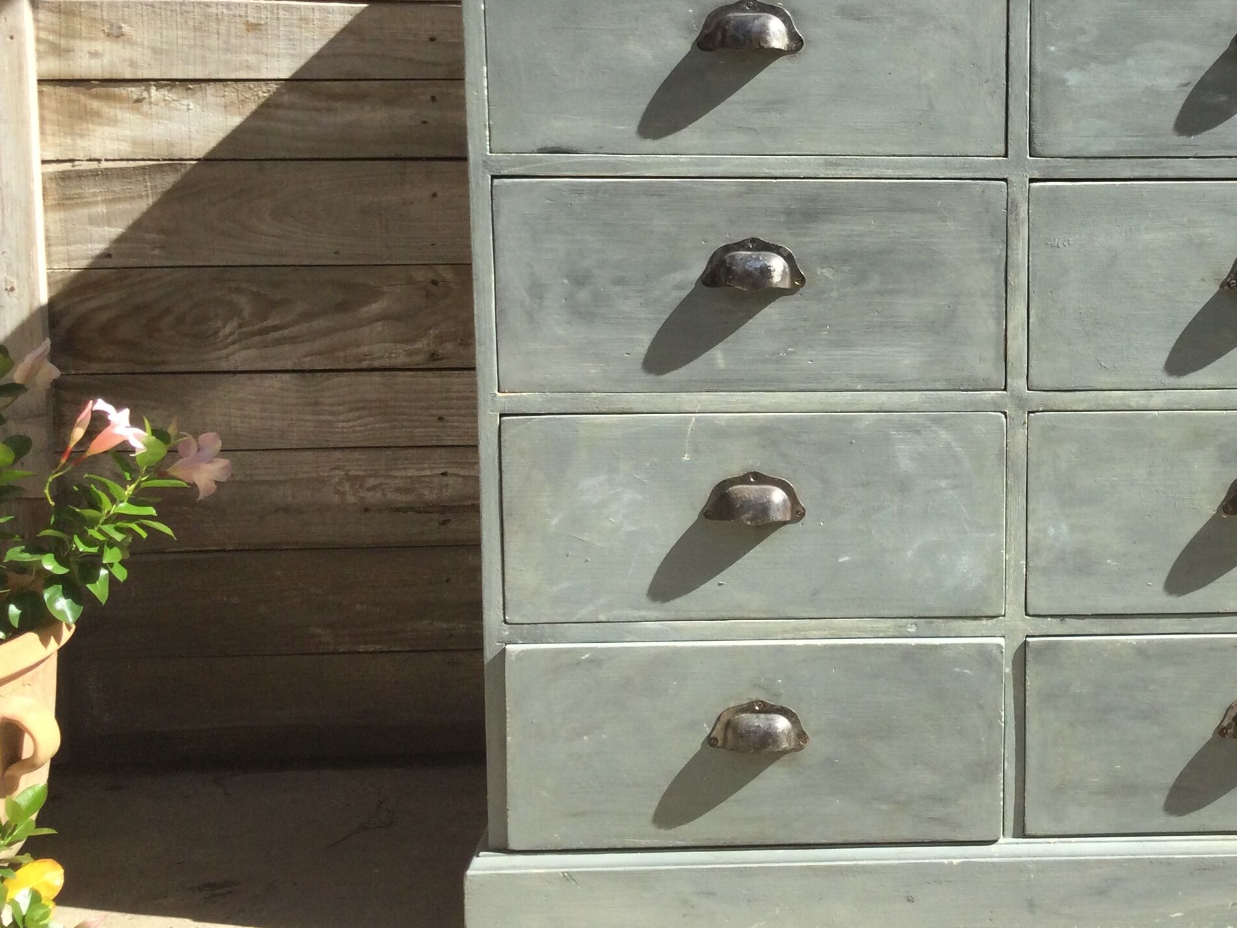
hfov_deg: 35.0
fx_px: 1894
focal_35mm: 53
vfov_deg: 27.3
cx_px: 1001
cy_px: 281
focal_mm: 3.3
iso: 25
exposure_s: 1/702
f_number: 2.4
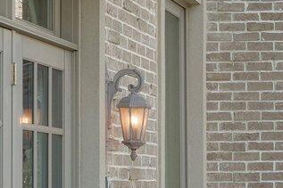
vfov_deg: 8.8
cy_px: 172
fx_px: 1218
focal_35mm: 155
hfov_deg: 12.3
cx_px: 486
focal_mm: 24
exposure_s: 1/60
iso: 640
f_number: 9
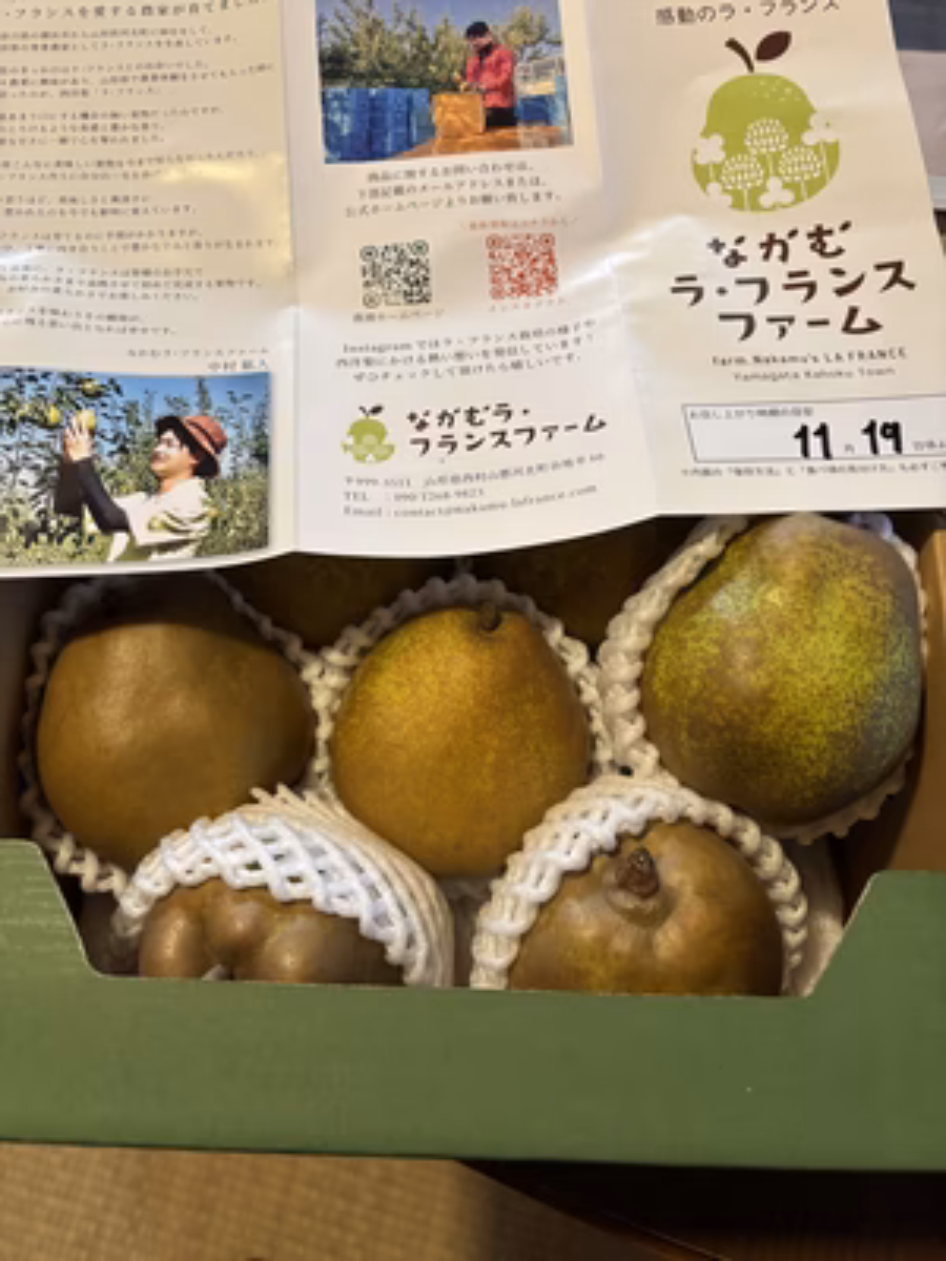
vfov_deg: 67.3
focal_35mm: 26
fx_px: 947
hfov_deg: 53.1
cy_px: 630
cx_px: 473
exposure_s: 1/60
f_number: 1.6
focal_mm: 5.96
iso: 320
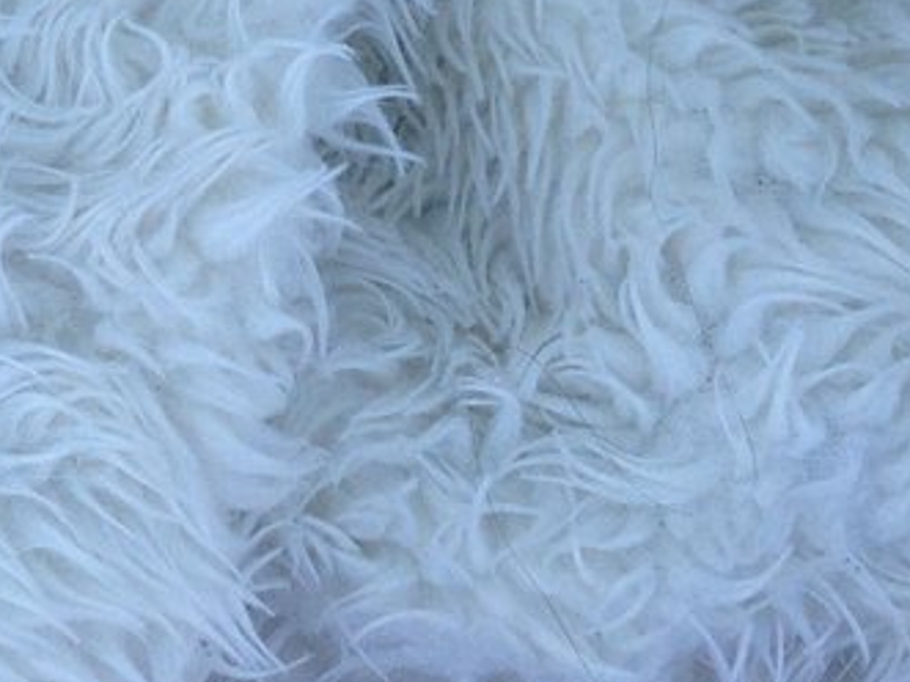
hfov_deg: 14.2
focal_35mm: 133
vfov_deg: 11.0
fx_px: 3495
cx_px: -268
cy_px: -58
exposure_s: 1/122
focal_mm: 4.12
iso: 50
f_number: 2.4
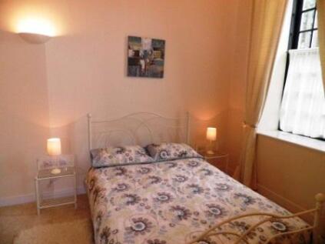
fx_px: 225
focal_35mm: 24
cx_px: 162
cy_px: 122
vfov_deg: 56.8
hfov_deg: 71.6
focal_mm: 4.3
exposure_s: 1/30
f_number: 3.3
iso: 160
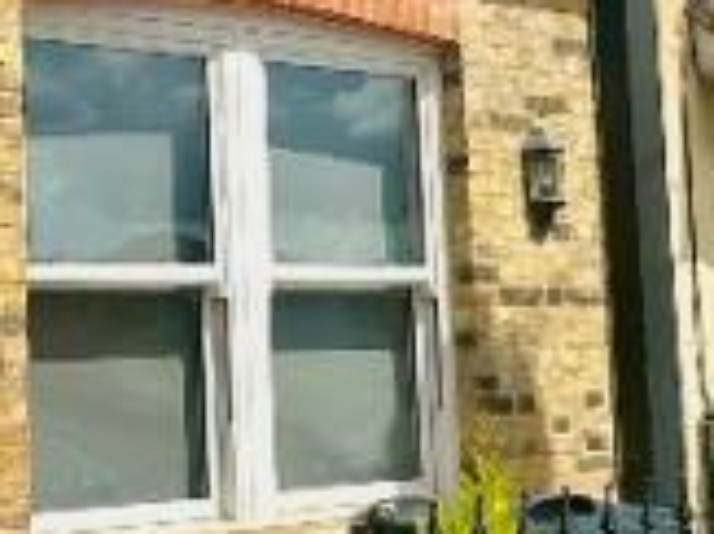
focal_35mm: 88
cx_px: 158
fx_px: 1814
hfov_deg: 22.0
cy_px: 171
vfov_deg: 16.7
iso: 50
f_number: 2.2
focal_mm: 2.22
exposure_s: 1/3125
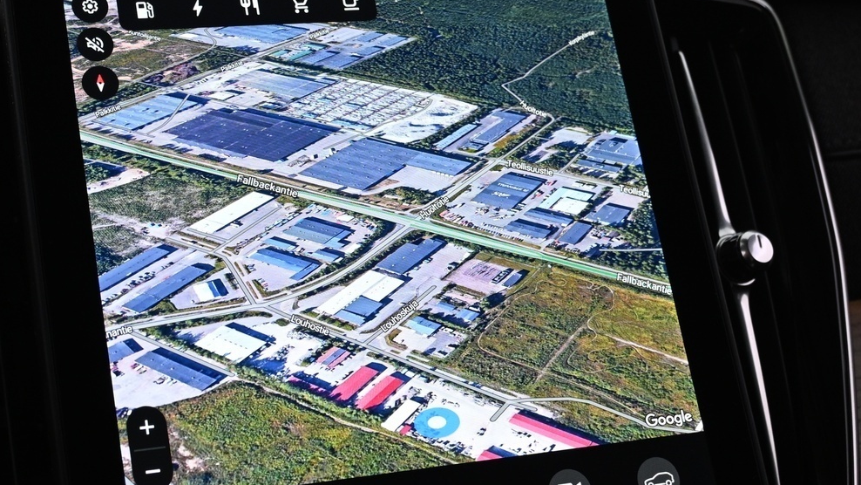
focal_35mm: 68
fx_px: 1559
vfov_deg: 17.7
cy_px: 245
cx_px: 384
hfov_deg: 30.8
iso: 720
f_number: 4.5
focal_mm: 26.5
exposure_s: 1/40
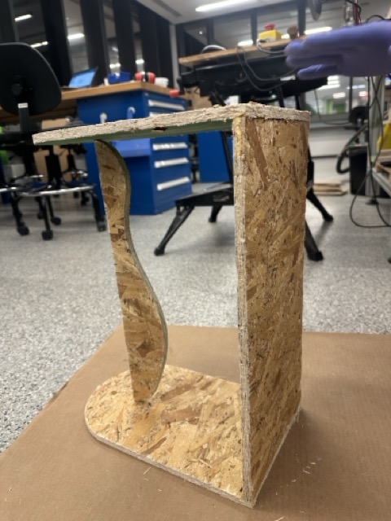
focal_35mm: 24
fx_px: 361
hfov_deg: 56.8
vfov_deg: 71.6
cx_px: 196
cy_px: 260
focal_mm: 6.86
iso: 160
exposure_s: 1/60
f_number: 1.78
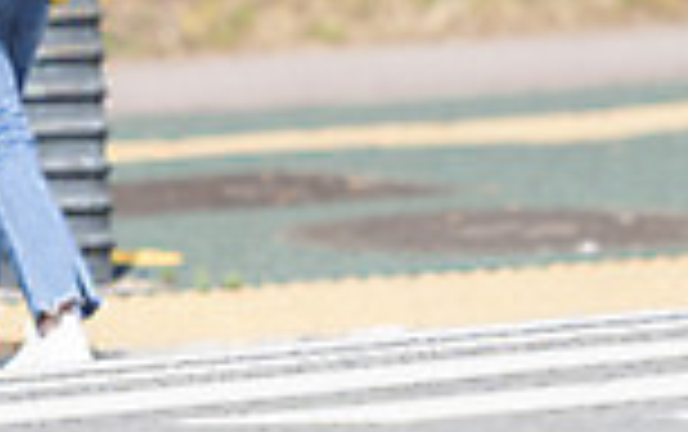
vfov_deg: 1.9
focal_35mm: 679
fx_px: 12745
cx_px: 420
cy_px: -256
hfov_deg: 3.1
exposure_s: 1/1250
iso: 200
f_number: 2.8
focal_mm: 170
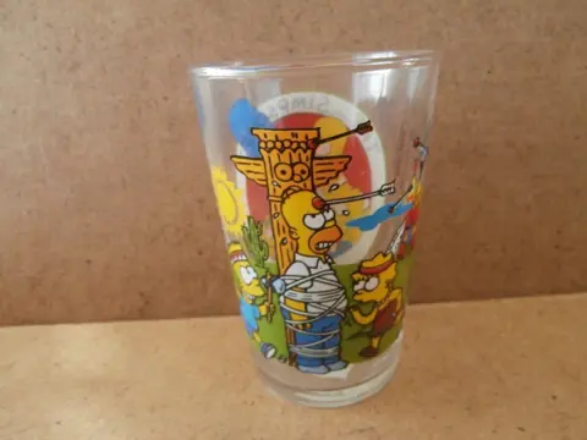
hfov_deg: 71.6
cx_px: 294
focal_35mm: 24
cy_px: 220
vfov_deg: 56.8
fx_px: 407
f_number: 3
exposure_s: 1/30
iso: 200
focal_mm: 4.2
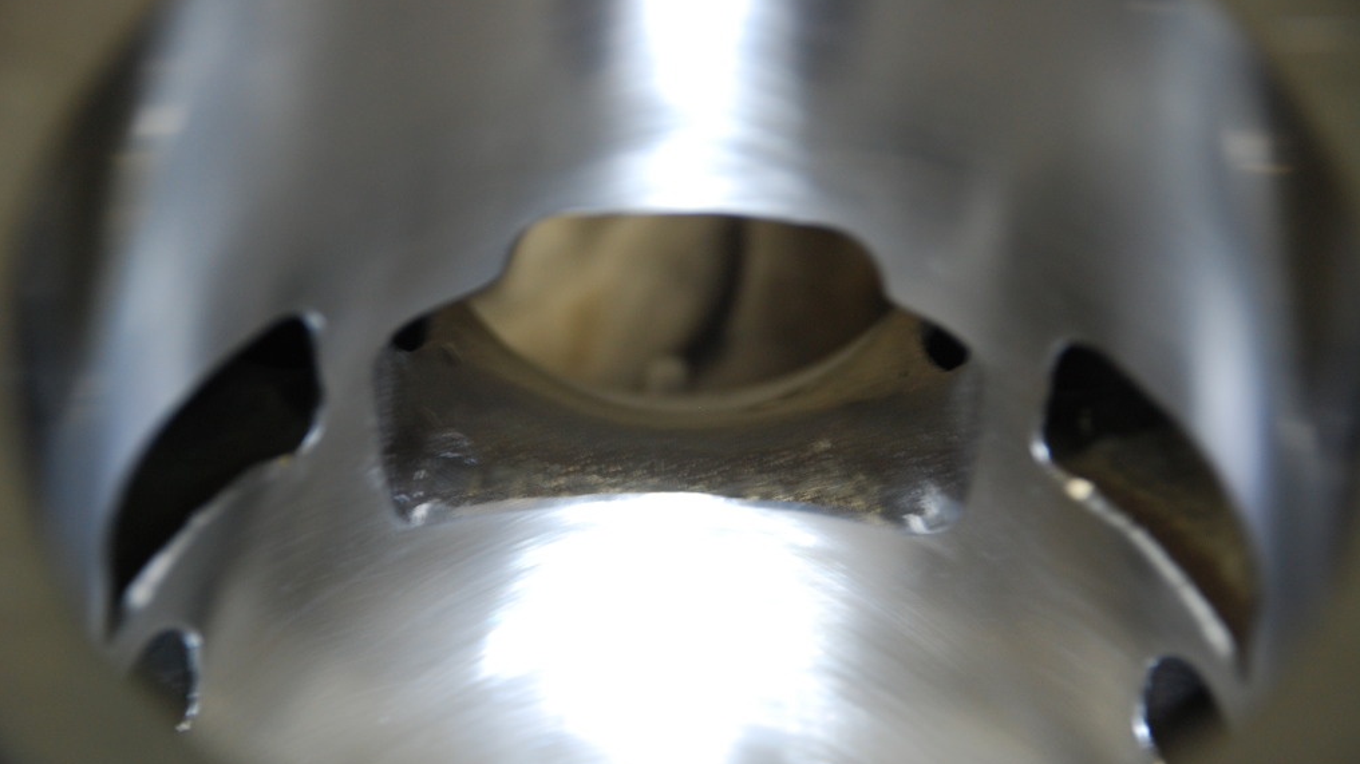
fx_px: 5427
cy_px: 446
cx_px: 677
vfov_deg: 8.1
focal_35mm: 151
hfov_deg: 14.3
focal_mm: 95
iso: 400
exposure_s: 1/8
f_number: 5.6
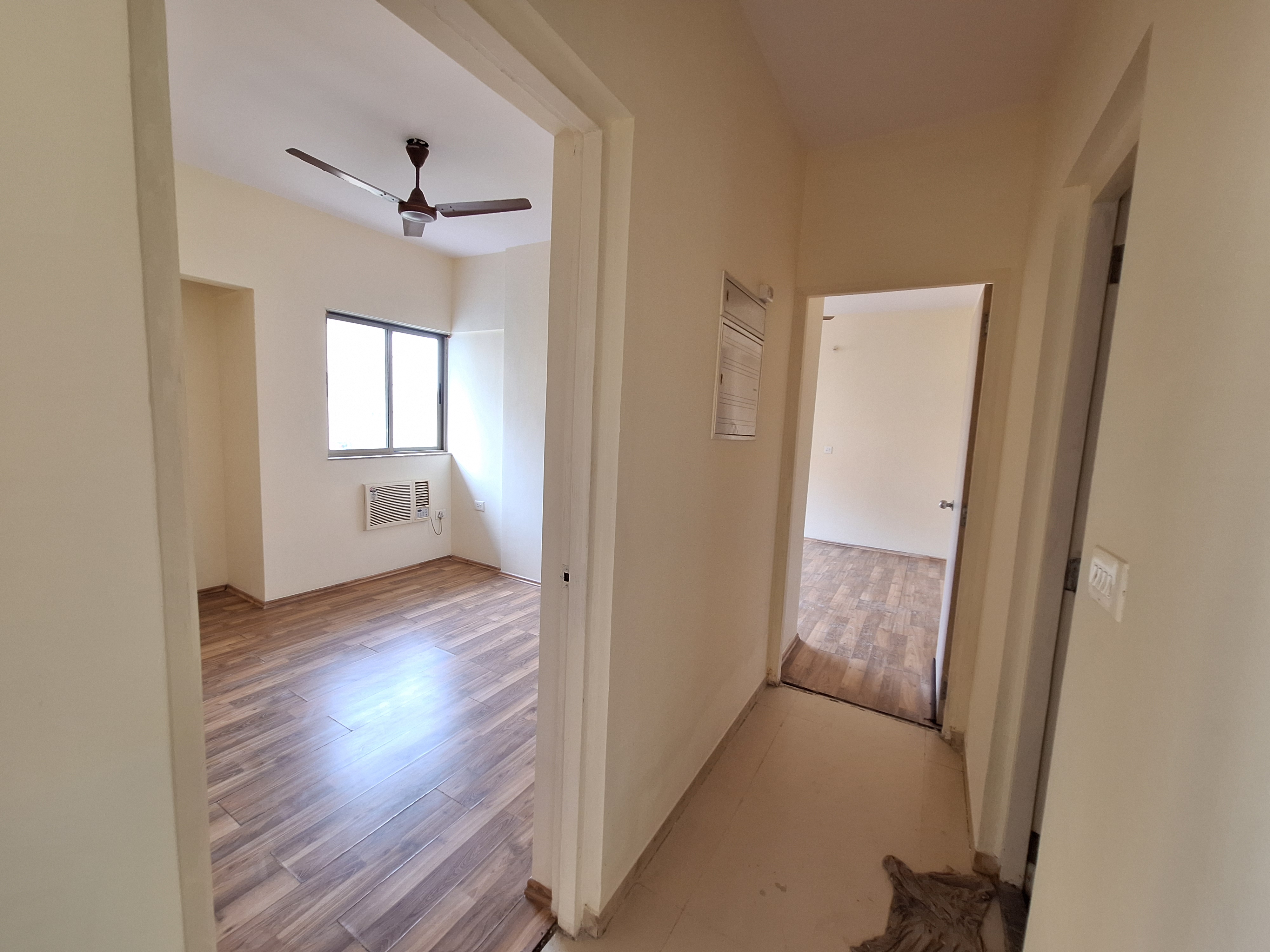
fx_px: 477
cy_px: 476
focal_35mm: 13
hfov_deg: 106.2
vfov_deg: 89.9
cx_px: 635
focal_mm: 1.74
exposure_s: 1/50
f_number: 2.2
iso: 80
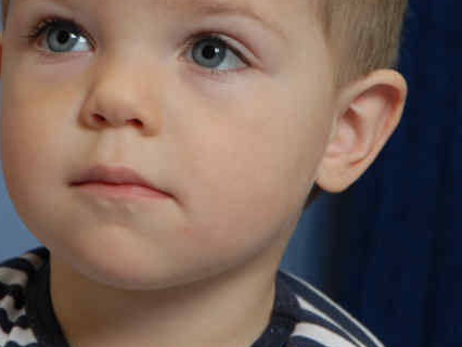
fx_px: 3258
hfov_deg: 8.1
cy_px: 136
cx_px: 189
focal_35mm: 244
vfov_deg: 6.1
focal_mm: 120
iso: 100
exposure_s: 1/125
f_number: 8
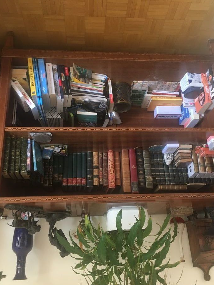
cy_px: 154
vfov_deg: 56.7
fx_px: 264
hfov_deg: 44.2
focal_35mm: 32
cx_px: 110
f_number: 2.2
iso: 100
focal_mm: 4.15
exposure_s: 1/33
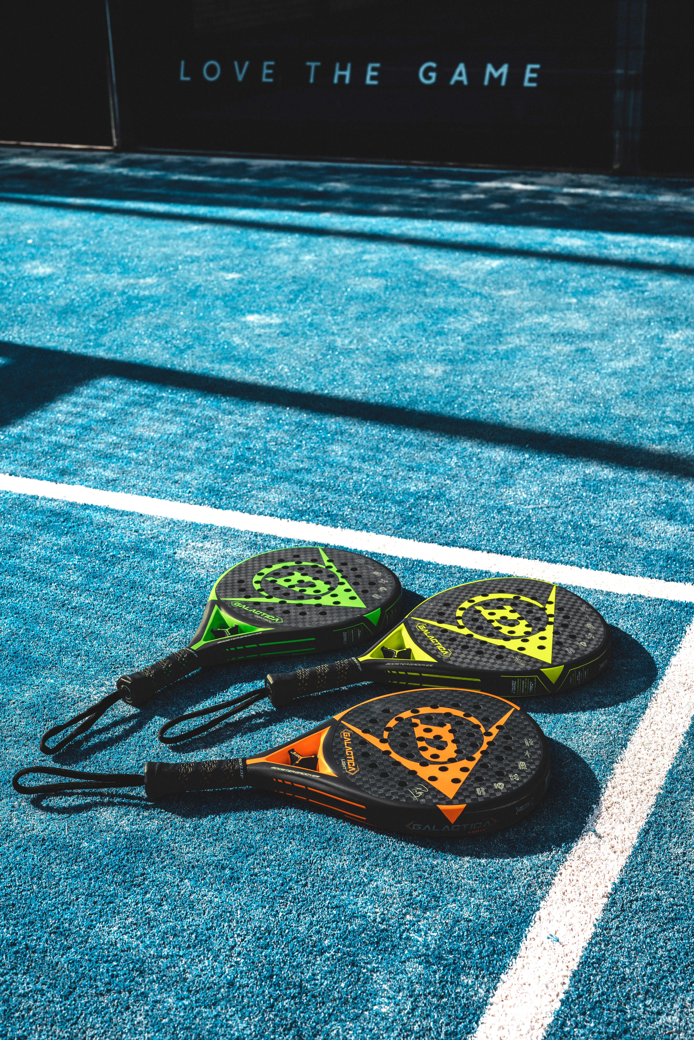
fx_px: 1445
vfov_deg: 39.6
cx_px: 347
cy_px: 520
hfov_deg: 27.0
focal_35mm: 50
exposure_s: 1/320
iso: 200
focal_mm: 50
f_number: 6.3
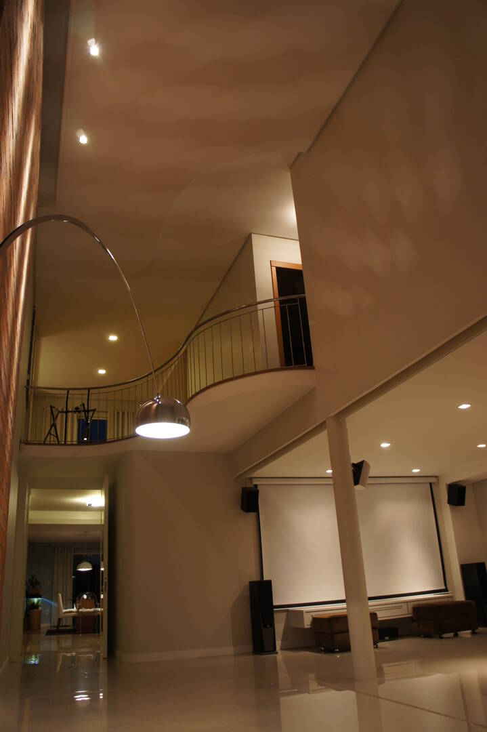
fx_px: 548
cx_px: 244
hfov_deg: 47.9
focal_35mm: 27
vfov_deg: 67.4
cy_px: 366
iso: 500
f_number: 3.5
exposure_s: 1/30
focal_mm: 18
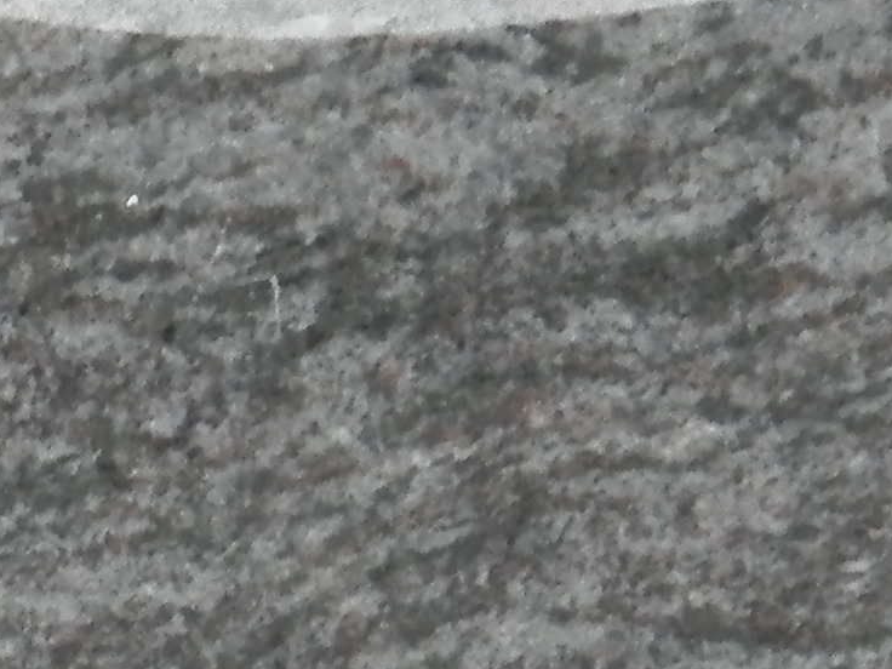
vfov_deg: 2.2
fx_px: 17110
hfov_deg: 3.0
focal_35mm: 664
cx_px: -1016
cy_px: 1931
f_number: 4.5
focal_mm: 19
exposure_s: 1/60
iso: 160
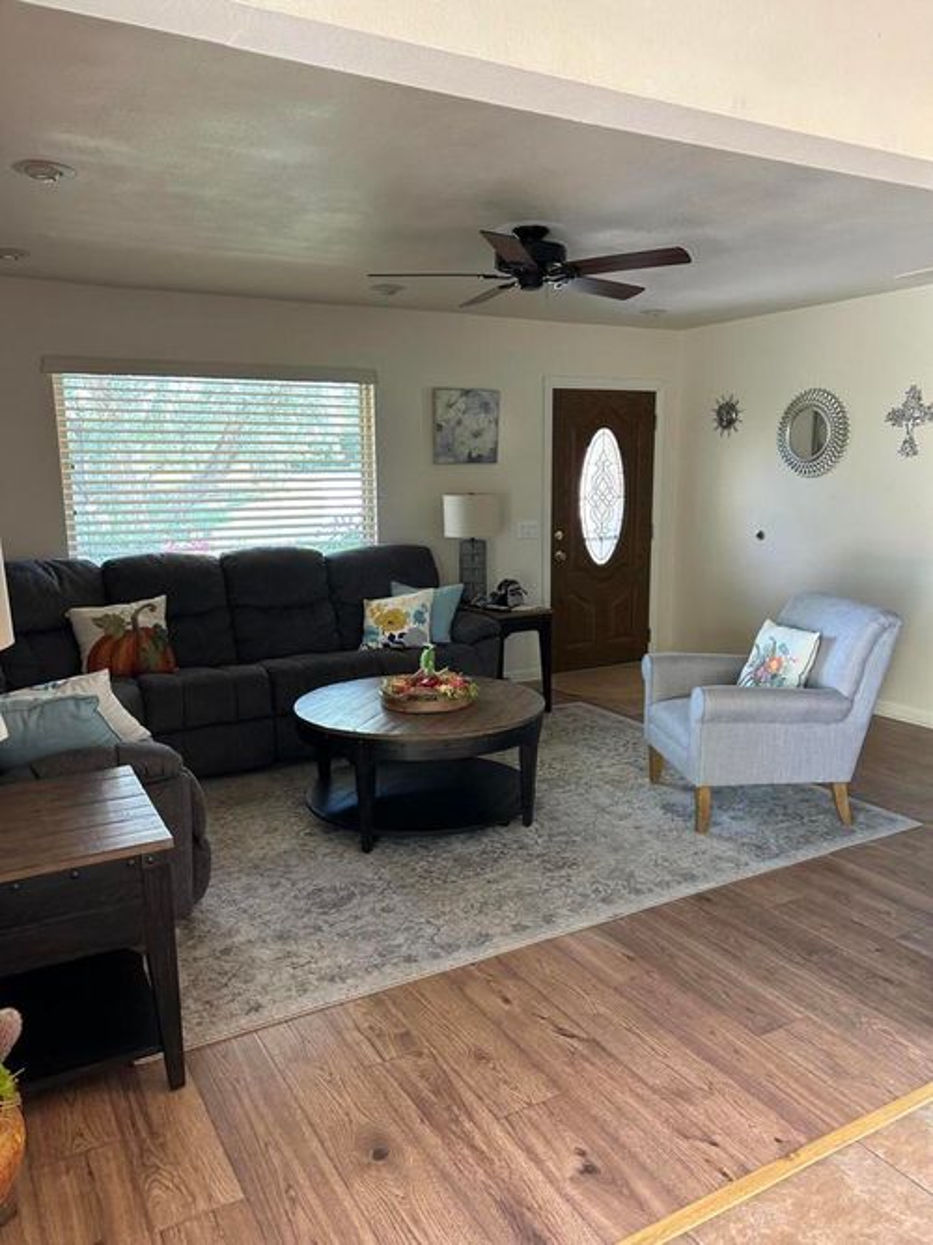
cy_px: 622
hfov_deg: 53.0
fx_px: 935
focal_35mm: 26
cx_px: 466
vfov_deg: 67.3
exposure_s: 1/60
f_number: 1.5
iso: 125
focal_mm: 5.7
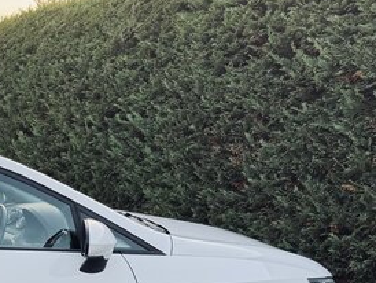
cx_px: -104
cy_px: 220
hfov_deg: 24.5
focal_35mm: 70
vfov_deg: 20.8
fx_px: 761
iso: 80
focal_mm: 6.76
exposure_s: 1/205
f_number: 1.78
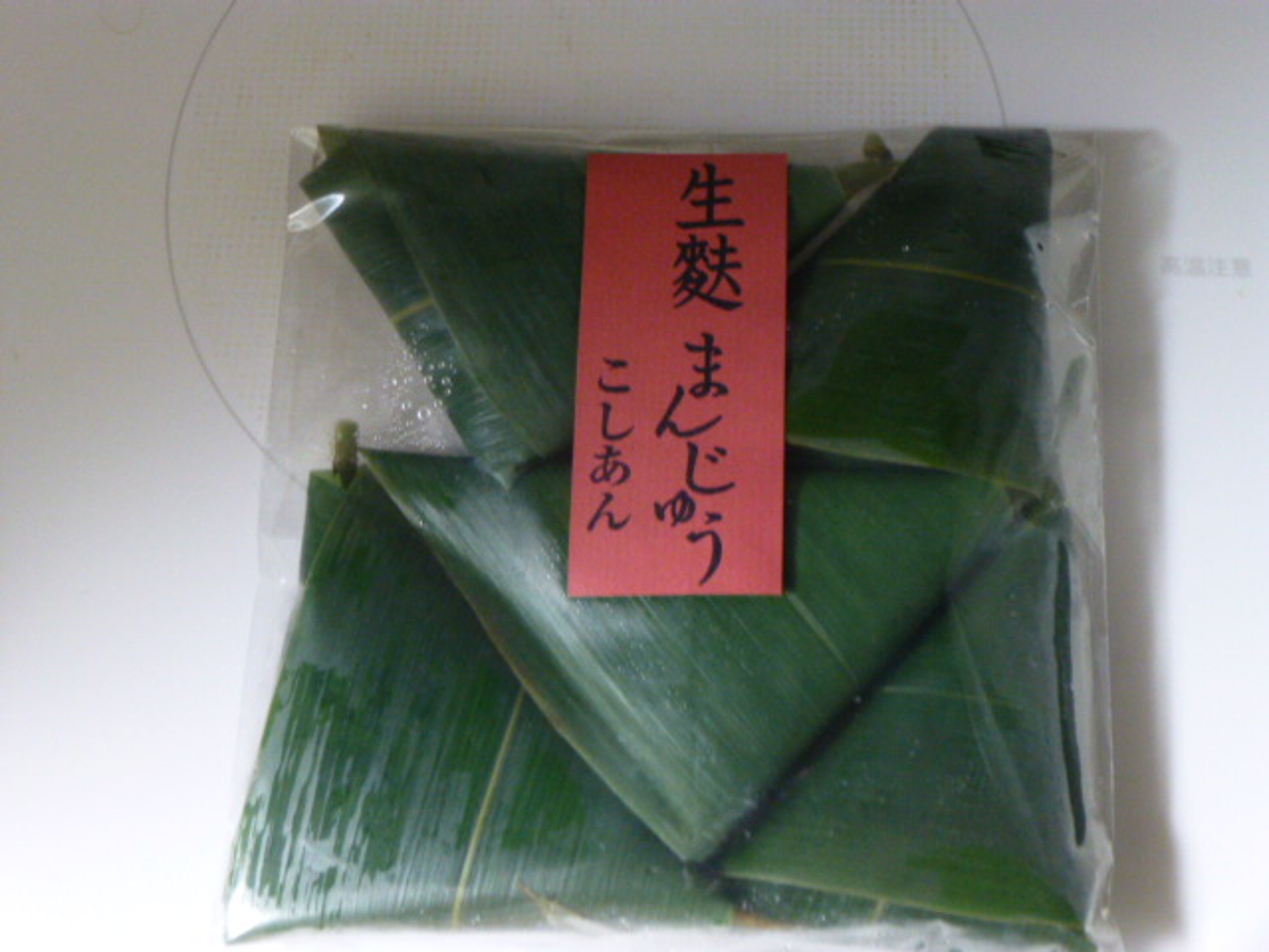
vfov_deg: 32.2
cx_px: 634
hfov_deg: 42.1
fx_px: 1650
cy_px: 476
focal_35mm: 45
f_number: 3.9
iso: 800
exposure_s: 1/8
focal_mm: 8
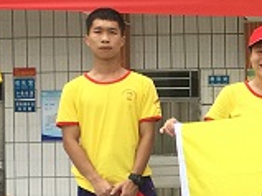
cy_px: 114
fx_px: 1240
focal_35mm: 164
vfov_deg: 9.0
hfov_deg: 10.6
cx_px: 601
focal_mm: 4.15
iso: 25
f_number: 2.2
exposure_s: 1/927
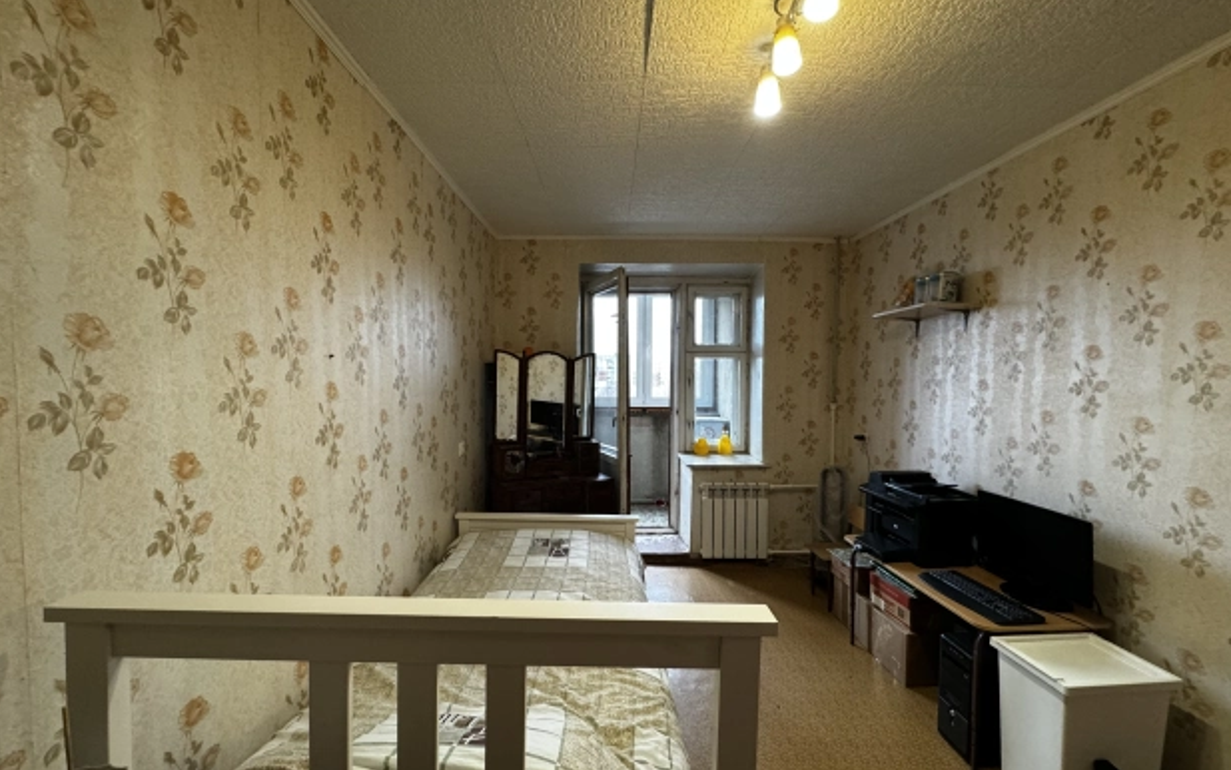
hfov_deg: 101.4
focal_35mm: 15
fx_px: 503
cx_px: 611
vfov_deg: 74.8
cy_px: 395
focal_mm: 2.22
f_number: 2.2
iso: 400
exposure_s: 1/50
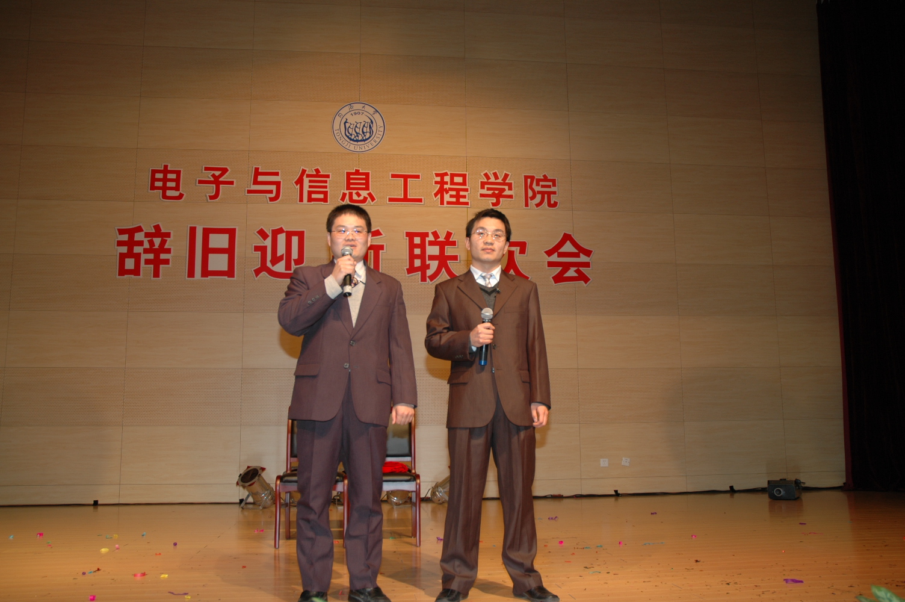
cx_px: 452
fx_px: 829
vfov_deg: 39.9
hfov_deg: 57.3
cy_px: 301
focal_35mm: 33
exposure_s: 1/60
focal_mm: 22
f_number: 4
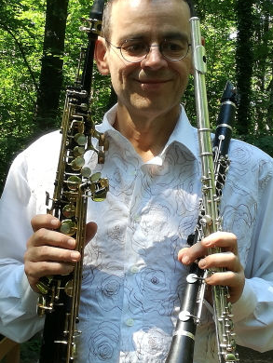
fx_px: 777
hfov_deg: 19.9
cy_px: 174
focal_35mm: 74
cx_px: 139
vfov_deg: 26.3
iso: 50
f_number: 2
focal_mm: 3.79
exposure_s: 1/107
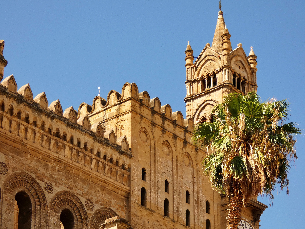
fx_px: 837
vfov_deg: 15.6
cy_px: 114
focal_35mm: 95
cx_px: 152
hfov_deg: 20.7
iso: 80
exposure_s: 1/400
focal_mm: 17.1
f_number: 4.8
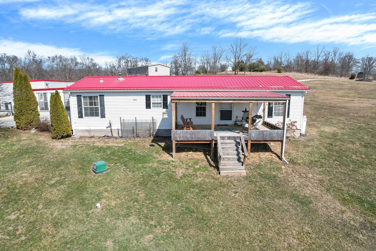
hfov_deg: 78.6
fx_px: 230
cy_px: 126
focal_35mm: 22
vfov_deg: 57.2
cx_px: 188
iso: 150
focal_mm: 8.38
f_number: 2.8
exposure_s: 1/3000
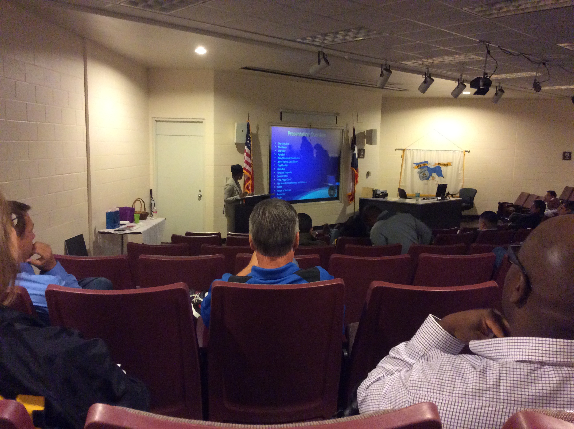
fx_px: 530
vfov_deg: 44.1
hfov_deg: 56.9
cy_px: 214
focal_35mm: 32
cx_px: 287
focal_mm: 3.3
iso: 320
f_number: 2.4
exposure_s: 1/15
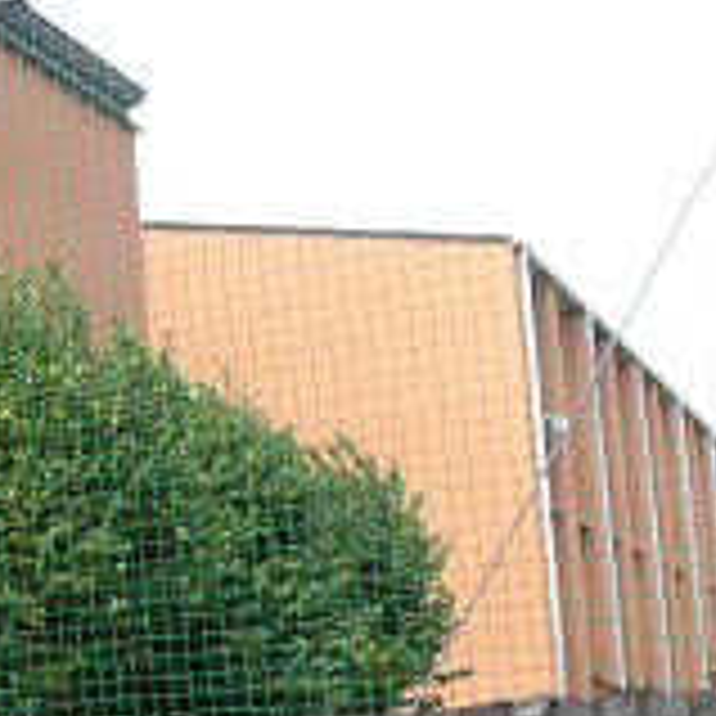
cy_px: 639
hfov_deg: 20.0
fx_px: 1872
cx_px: -189
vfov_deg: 21.2
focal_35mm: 80
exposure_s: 1/640
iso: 100
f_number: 3.1
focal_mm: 4.3
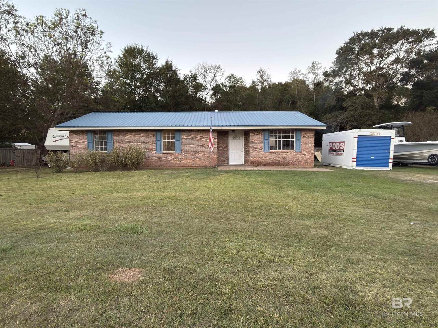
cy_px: 164
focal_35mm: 19
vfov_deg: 68.7
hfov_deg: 84.7
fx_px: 240
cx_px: 219
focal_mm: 2.22
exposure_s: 1/30
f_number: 2.2
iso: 125
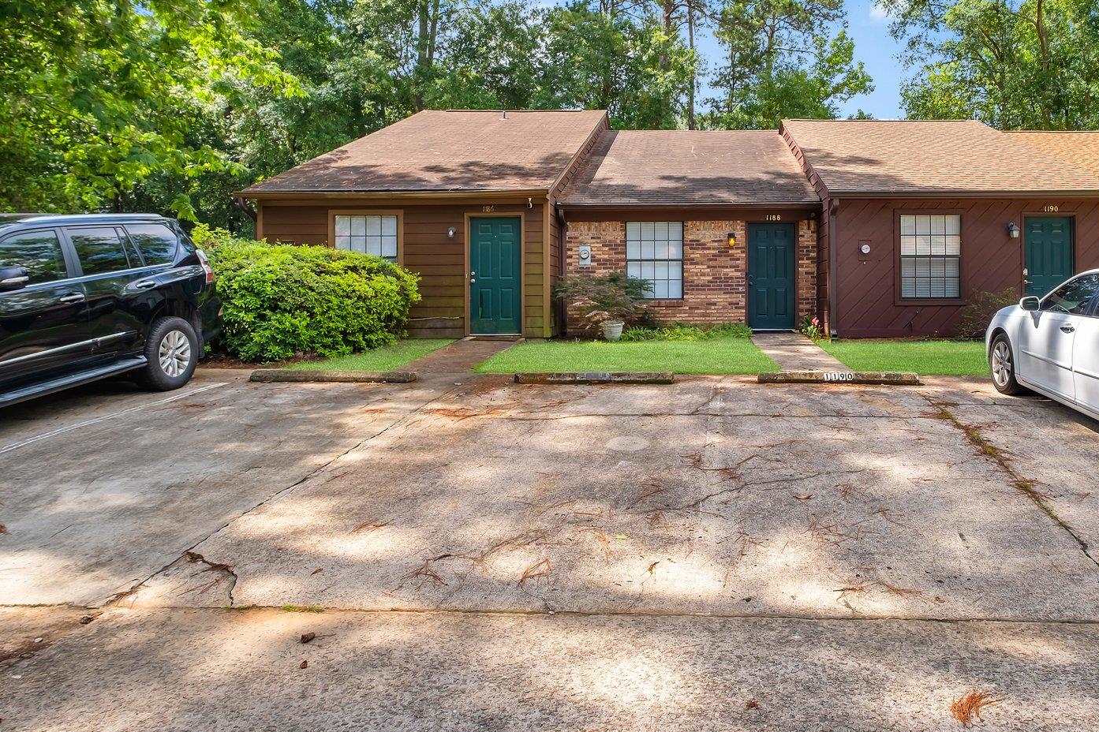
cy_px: 310
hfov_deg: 69.8
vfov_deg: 51.1
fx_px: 763
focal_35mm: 25
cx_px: 719
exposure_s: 1/280
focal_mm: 11
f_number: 8
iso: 250
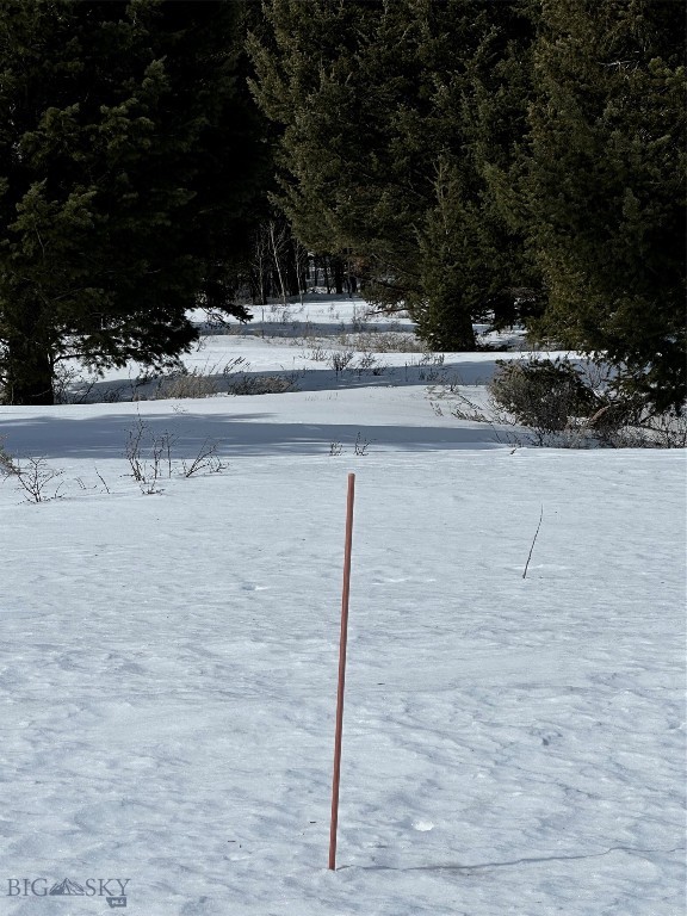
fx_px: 2038
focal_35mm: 77
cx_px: 344
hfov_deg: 19.1
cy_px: 458
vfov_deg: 25.3
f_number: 2.8
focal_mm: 9
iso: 32
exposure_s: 1/1980
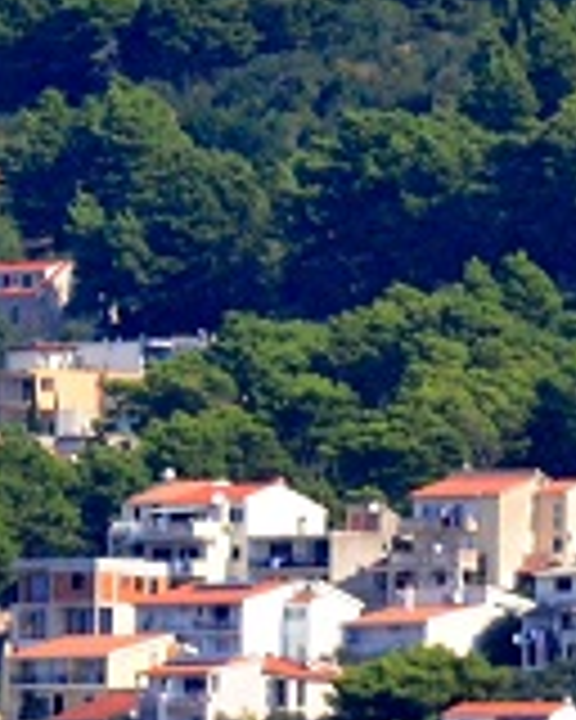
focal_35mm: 860
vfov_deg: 2.3
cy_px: 362
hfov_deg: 1.8
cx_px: 1559
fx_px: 18326
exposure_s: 1/8000
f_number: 4.5
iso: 1400
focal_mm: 98
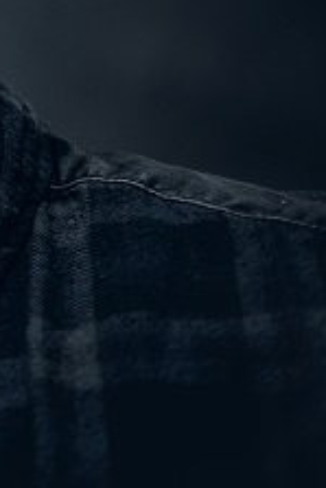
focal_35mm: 243
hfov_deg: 5.3
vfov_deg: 8.3
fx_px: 3295
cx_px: -755
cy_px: -236
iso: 200
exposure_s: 1/180
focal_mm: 35
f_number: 2
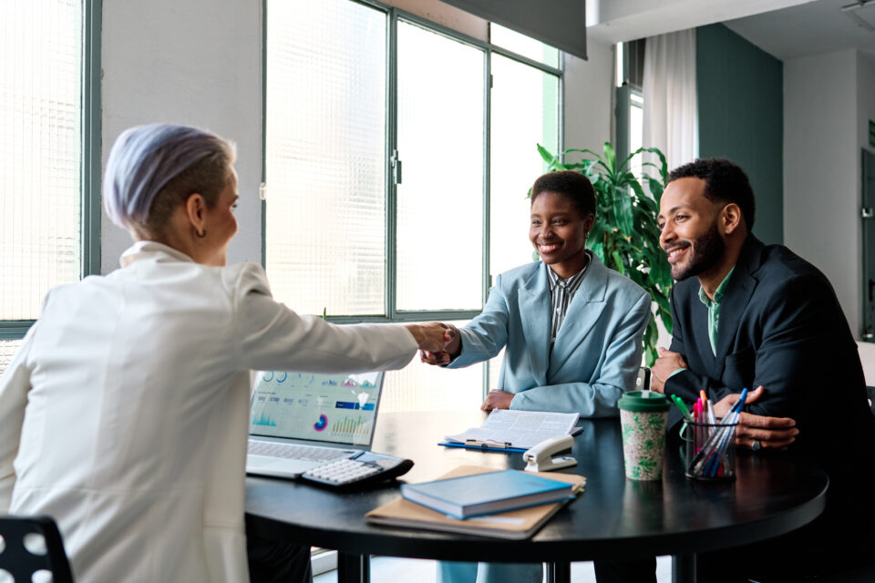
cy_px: 292
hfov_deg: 54.4
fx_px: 851
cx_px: 438
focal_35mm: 35
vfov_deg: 37.9
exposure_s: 1/200
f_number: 2.8
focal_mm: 35
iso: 400
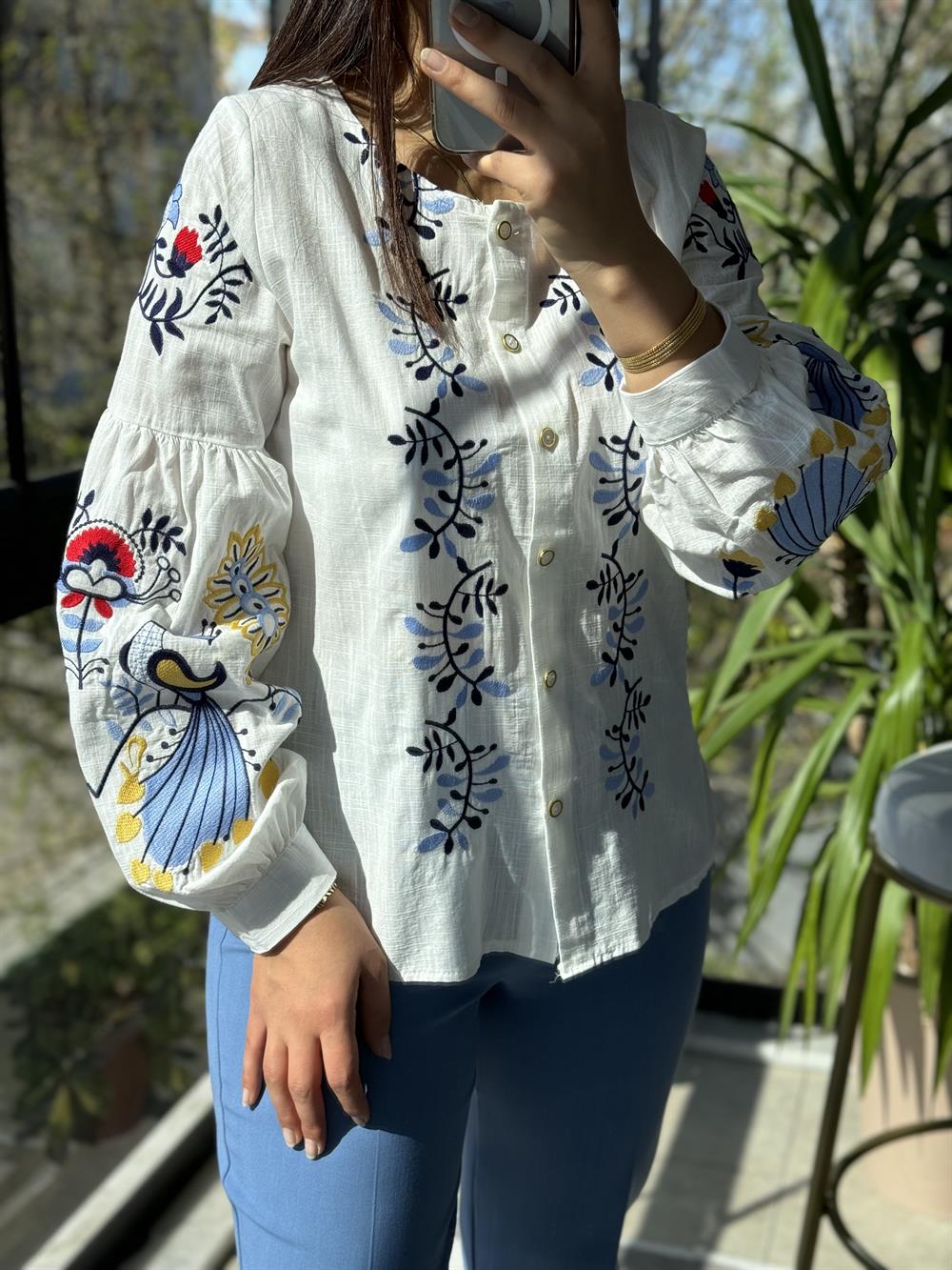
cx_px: 476
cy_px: 635
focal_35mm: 48
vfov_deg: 39.7
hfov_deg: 30.3
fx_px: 1760
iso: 64
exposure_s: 1/1597
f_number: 1.78
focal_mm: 6.86
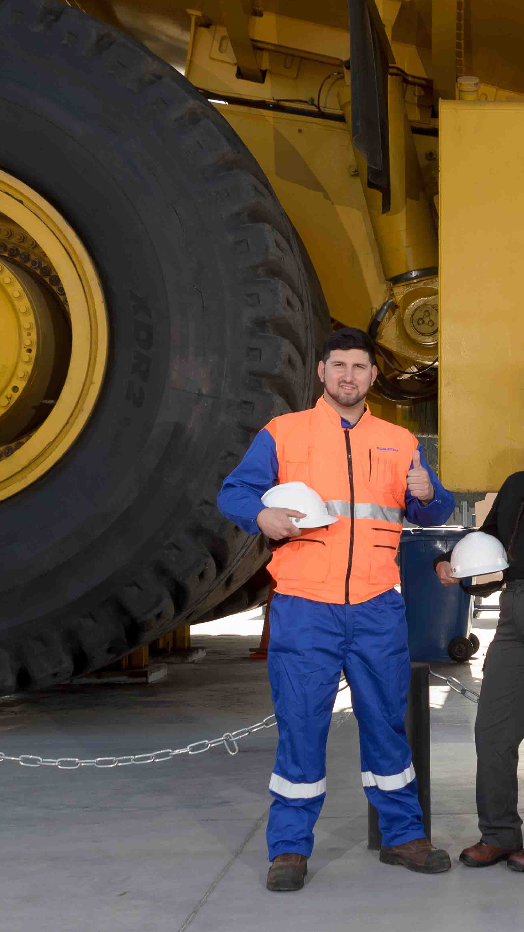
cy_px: 466
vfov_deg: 27.9
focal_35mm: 76
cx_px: 597
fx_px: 1878
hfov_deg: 15.4
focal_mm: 32
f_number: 9
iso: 320
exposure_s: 1/250
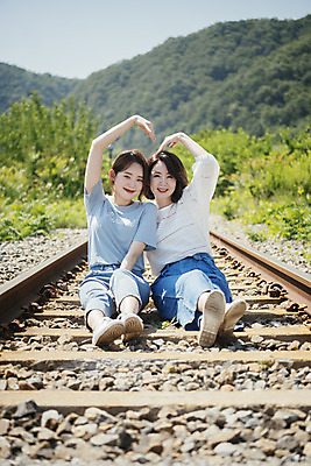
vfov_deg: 28.8
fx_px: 906
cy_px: 233
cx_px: 156
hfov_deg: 19.5
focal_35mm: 70
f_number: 3.2
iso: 100
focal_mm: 70
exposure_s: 1/1000
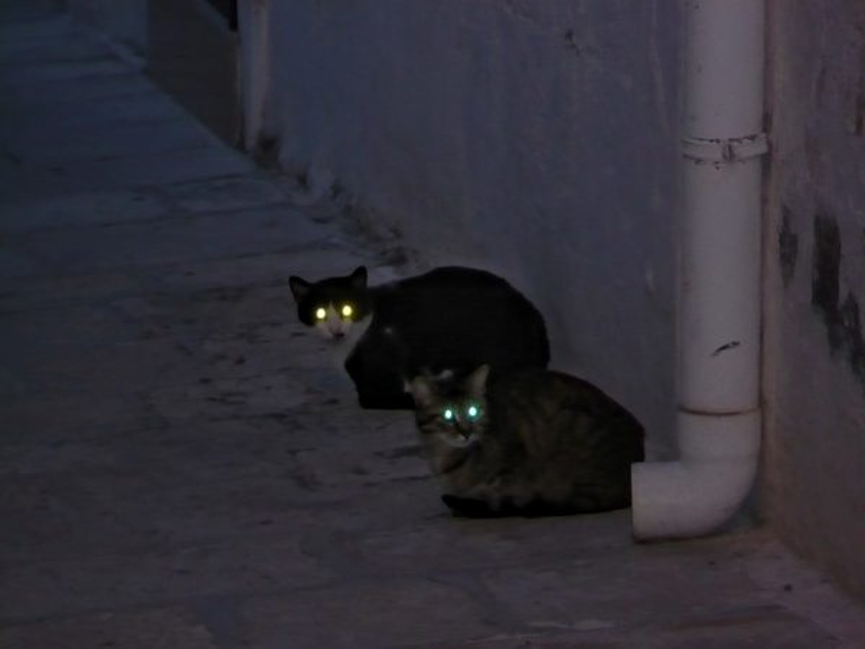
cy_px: 324
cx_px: 432
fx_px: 5547
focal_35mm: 222
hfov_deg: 8.9
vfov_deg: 6.7
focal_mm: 36.6
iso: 200
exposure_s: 1/30
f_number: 4.5
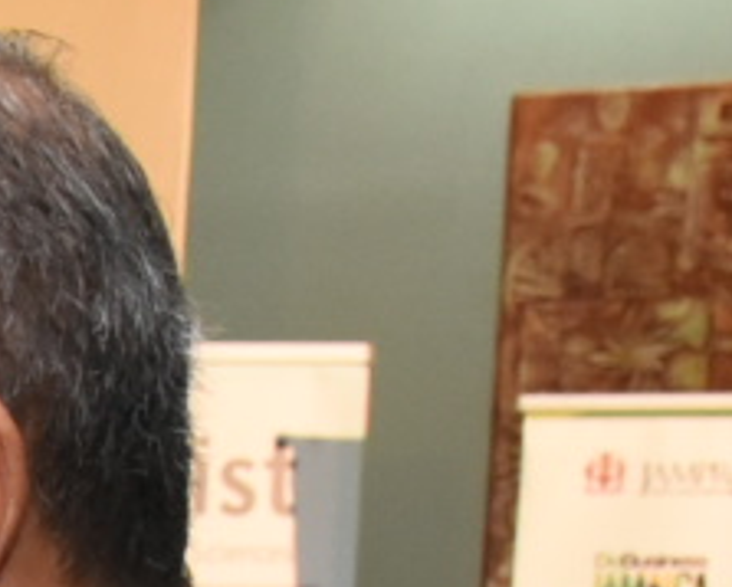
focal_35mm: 218
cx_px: -1159
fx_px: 4729
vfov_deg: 6.7
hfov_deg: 8.0
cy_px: 1404
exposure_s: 1/125
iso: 4000
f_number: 7.1
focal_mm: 32
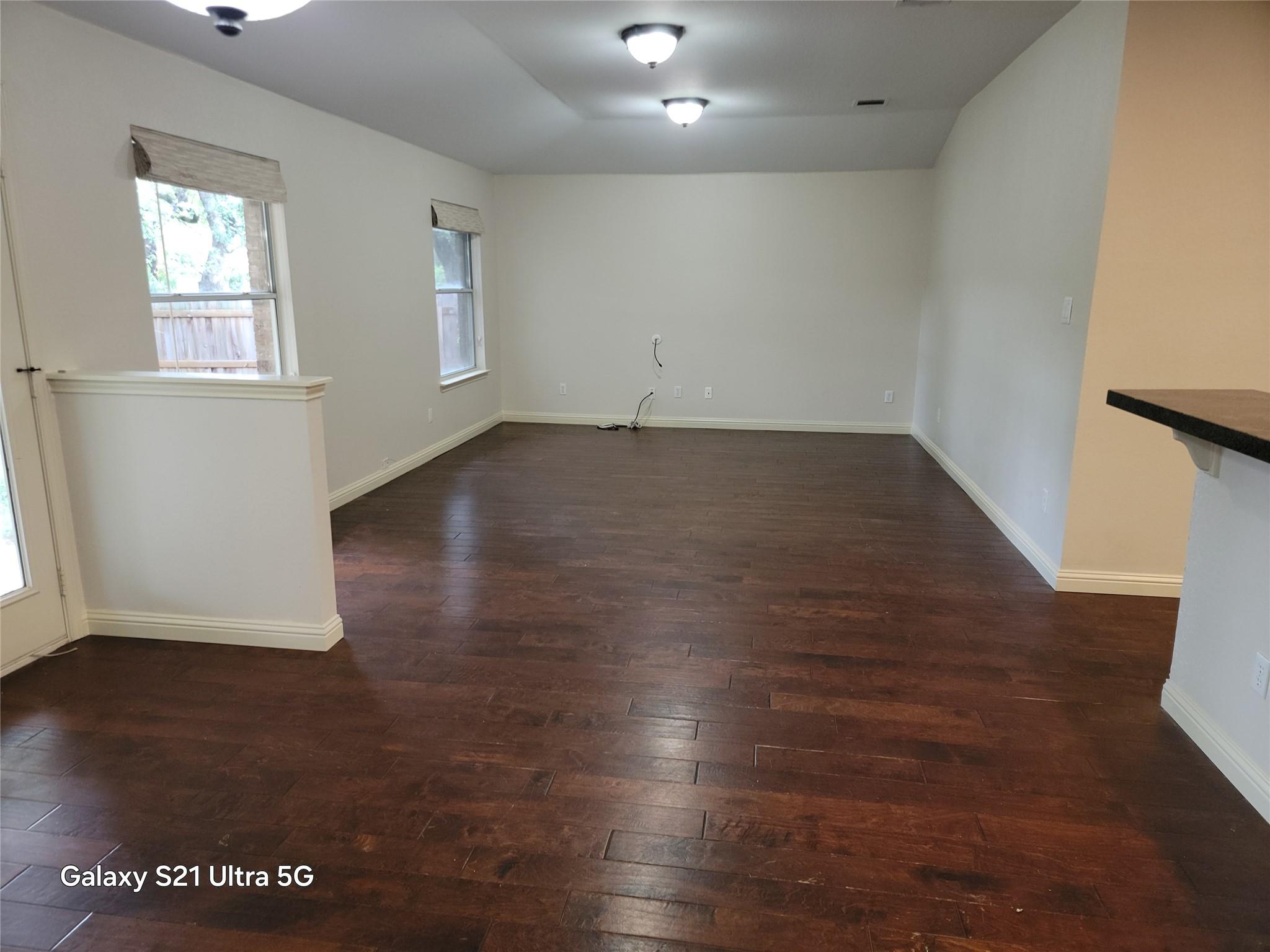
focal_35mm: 24
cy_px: 476
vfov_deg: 56.8
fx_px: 881
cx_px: 635
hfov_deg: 71.6
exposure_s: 1/30
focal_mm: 6.7
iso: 100
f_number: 1.8
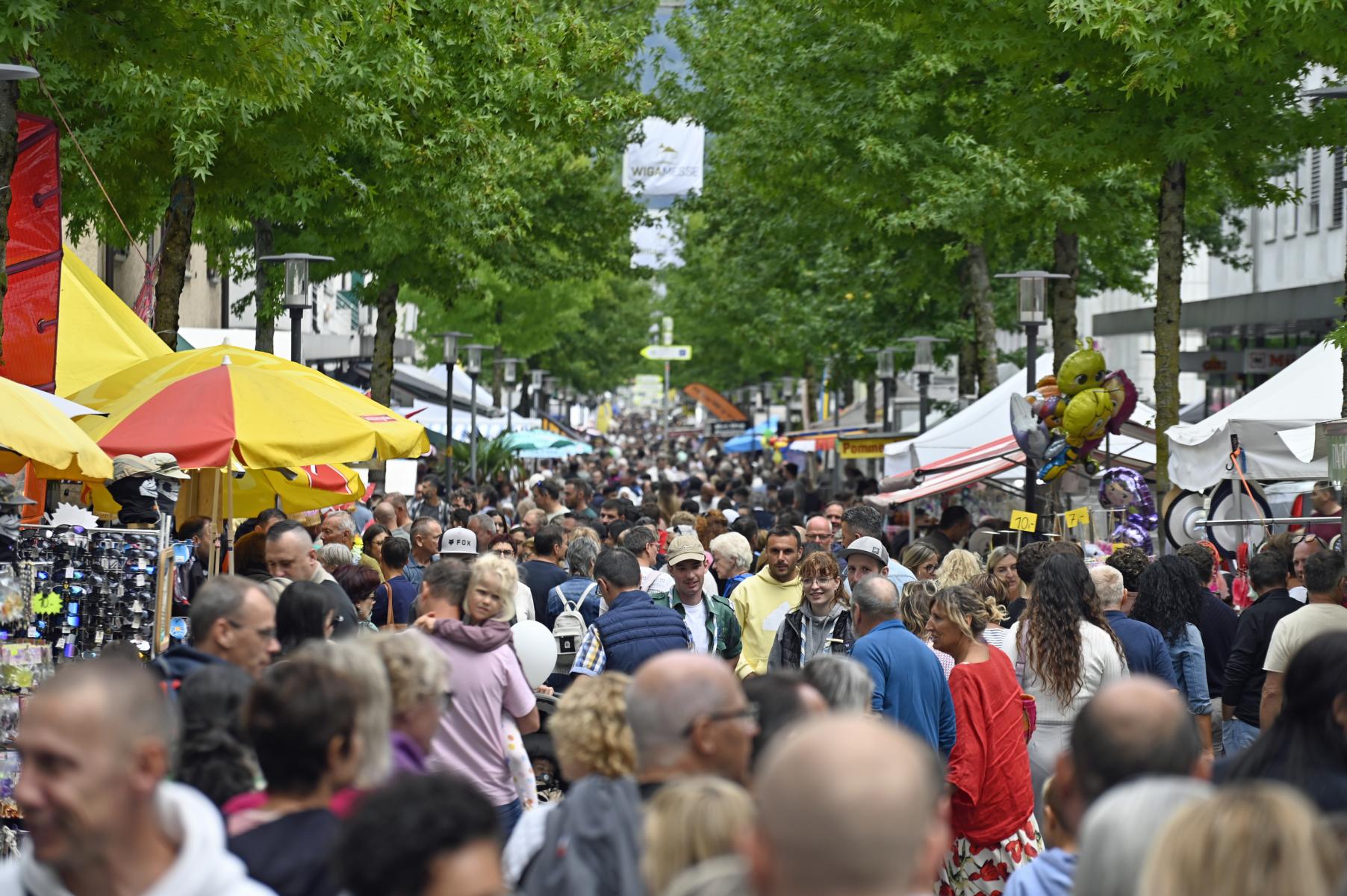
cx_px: 674
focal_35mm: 140
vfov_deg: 9.8
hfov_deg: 14.7
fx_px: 5234
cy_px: 448
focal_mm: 140
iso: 200
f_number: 4.8
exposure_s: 1/500
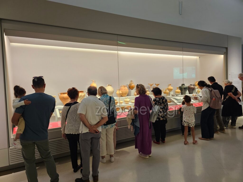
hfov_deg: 73.9
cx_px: 122
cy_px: 91
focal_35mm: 23
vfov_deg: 58.9
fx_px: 161
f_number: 1.7
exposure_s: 1/45.6
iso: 250
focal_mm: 6.3
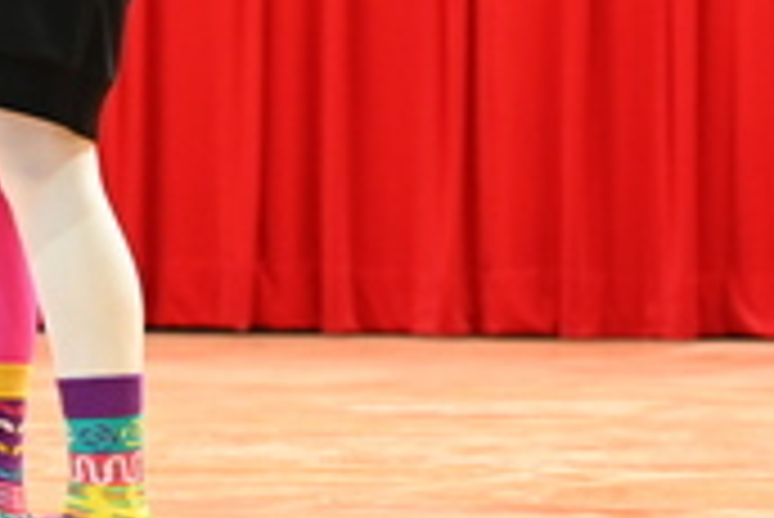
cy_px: -322
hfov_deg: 5.3
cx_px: -45
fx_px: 8392
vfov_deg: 3.5
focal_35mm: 390
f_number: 4
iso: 1600
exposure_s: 1/125
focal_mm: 96
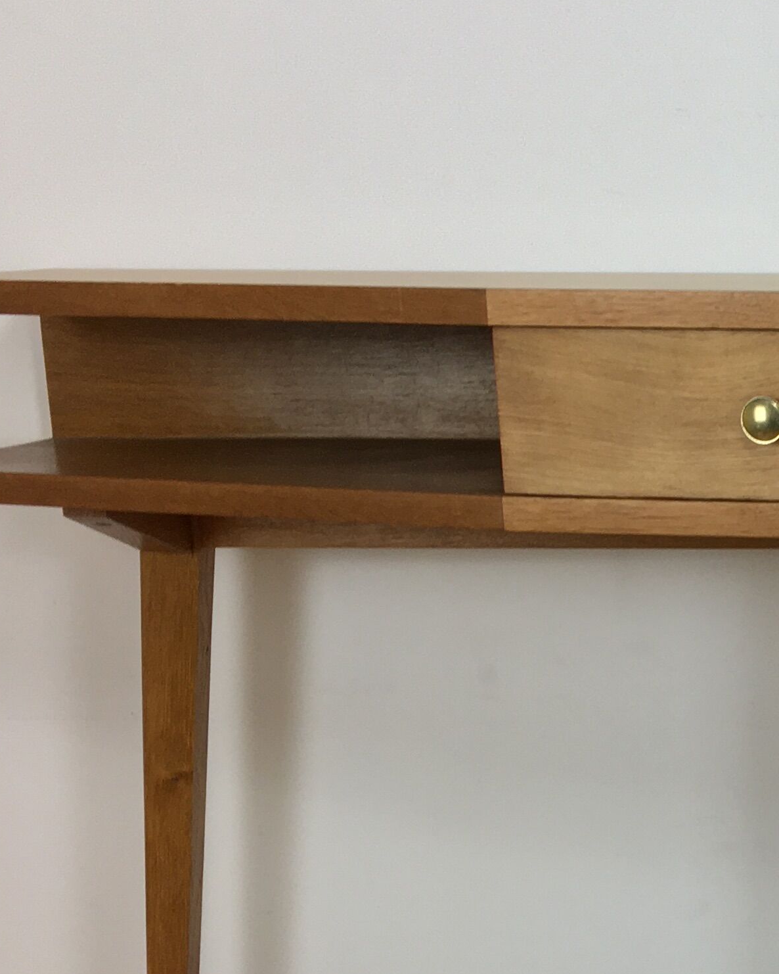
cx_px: 1147
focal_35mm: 77
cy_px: 810
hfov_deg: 17.9
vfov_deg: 24.3
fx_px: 2219
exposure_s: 1/33
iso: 32
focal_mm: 4.15
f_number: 2.2
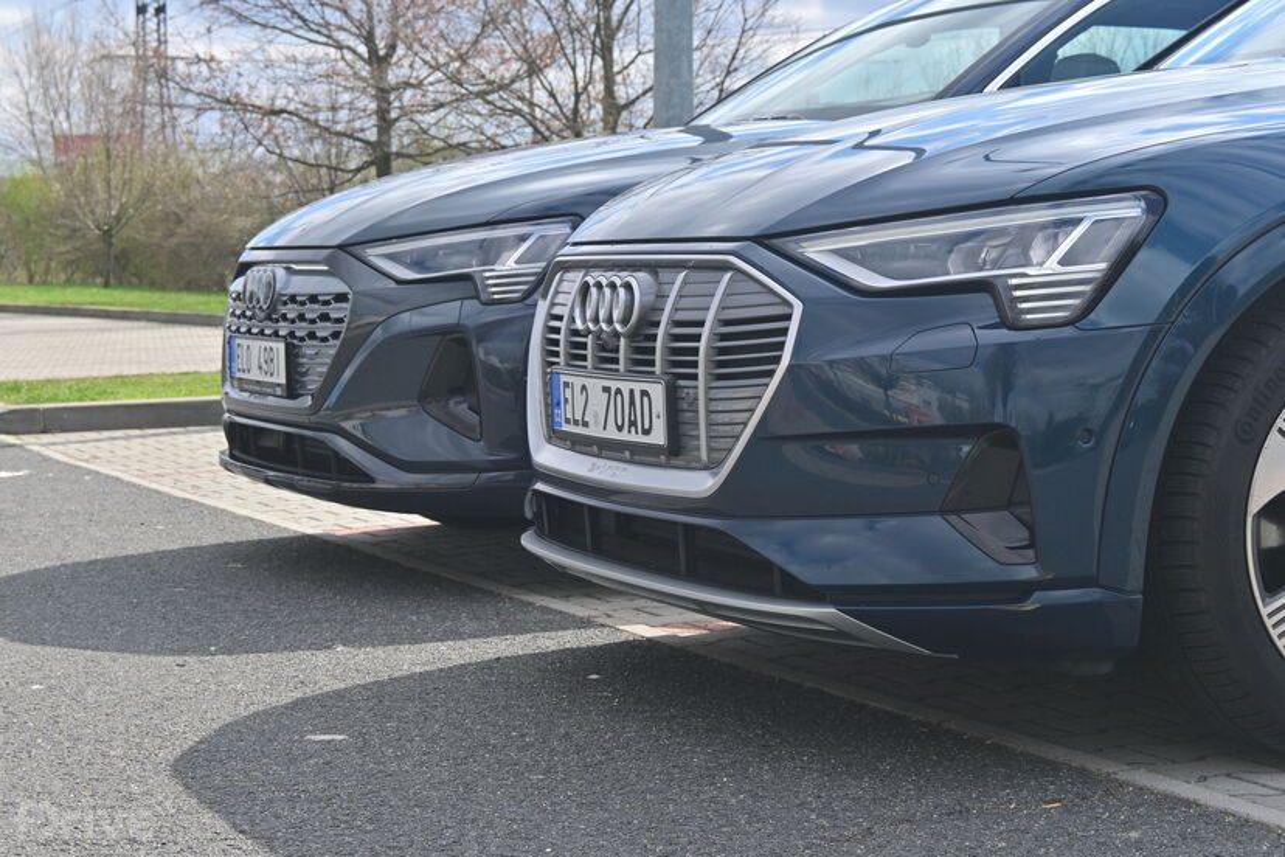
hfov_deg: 27.0
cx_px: 642
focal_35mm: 75
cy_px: 428
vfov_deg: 18.2
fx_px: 2677
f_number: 8
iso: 100
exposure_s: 1/250
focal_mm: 50
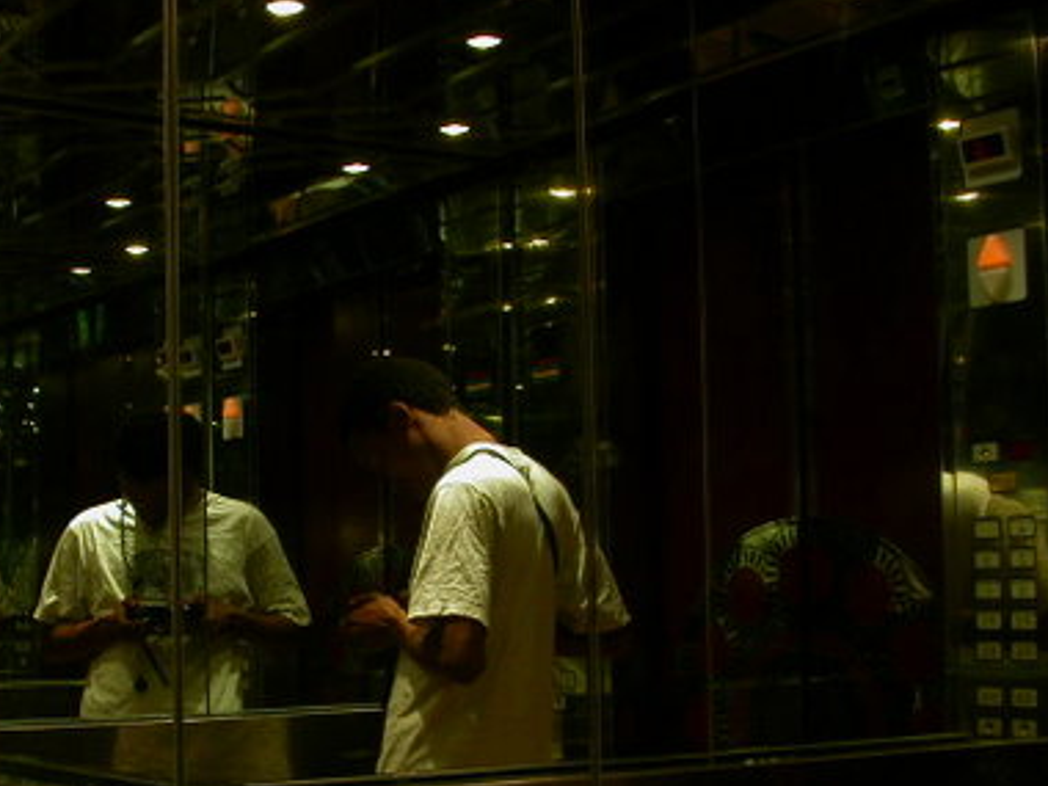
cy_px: 585
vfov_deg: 24.2
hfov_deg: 31.6
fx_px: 1817
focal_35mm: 60
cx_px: 254
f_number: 2.6
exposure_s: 1/20.2
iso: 100
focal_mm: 7.85
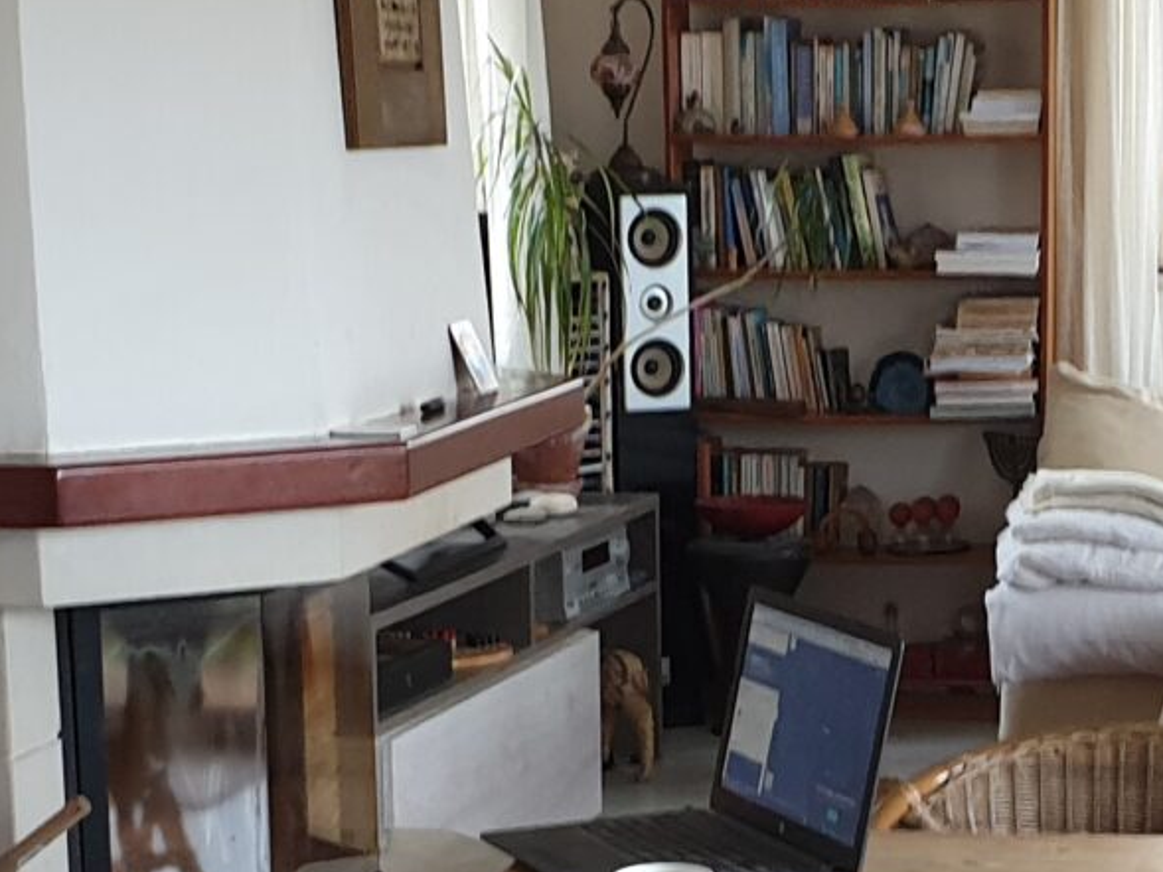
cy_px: 892
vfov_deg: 12.9
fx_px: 3797
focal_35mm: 113
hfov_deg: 17.2
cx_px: 993
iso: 160
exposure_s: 1/50
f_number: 2.4
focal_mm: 4.3
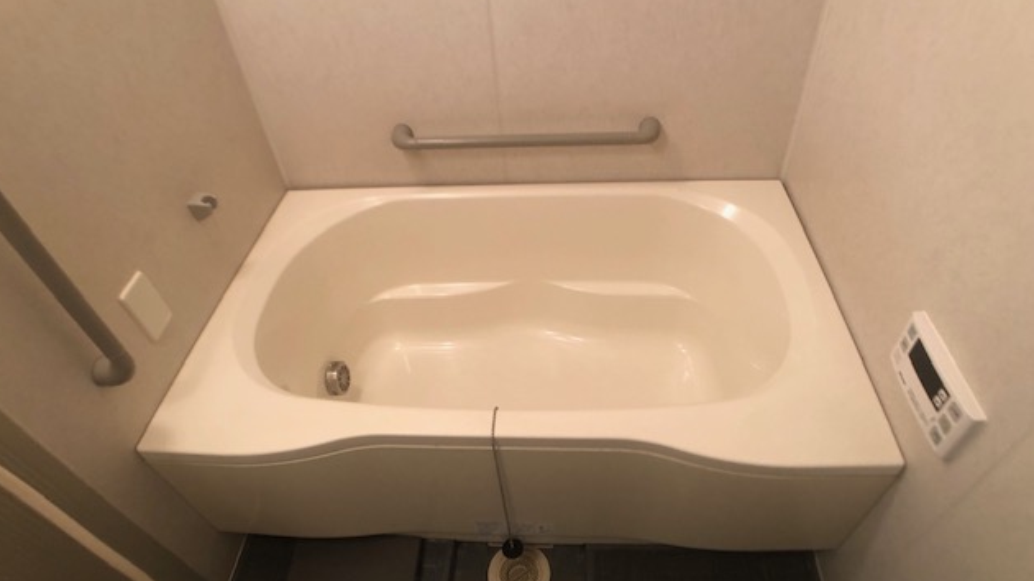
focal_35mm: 31
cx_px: 514
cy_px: 297
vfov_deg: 37.7
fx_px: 850
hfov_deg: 62.6
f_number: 1.8
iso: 64
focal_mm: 3.99
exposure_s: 1/17
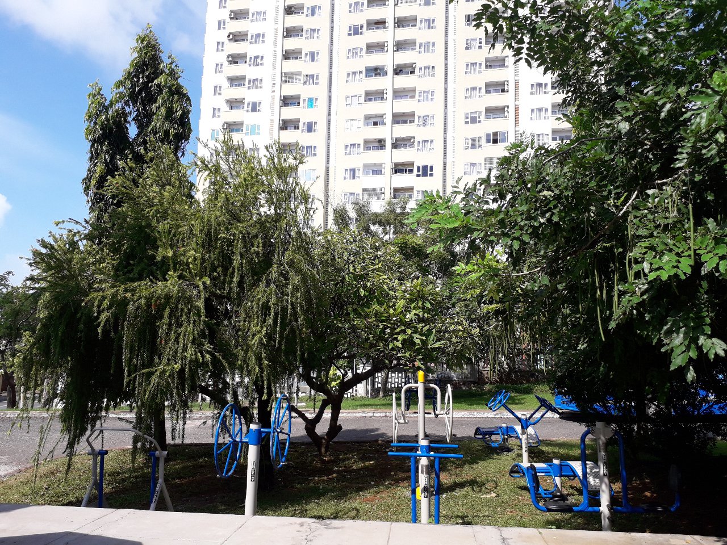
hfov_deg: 65.3
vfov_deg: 51.4
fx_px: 567
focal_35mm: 27
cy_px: 272
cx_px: 364
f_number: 1.9
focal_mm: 3.6
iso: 40
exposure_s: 1/1264
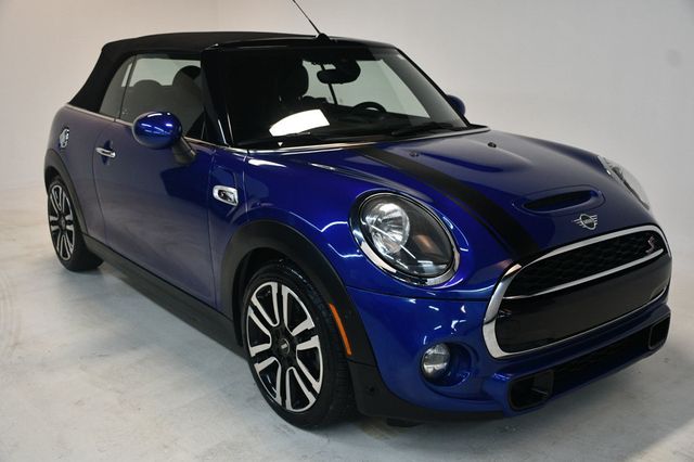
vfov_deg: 36.8
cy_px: 231
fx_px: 694
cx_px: 347
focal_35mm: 36
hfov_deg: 53.2
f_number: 3.8
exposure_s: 1/125
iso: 900
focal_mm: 24
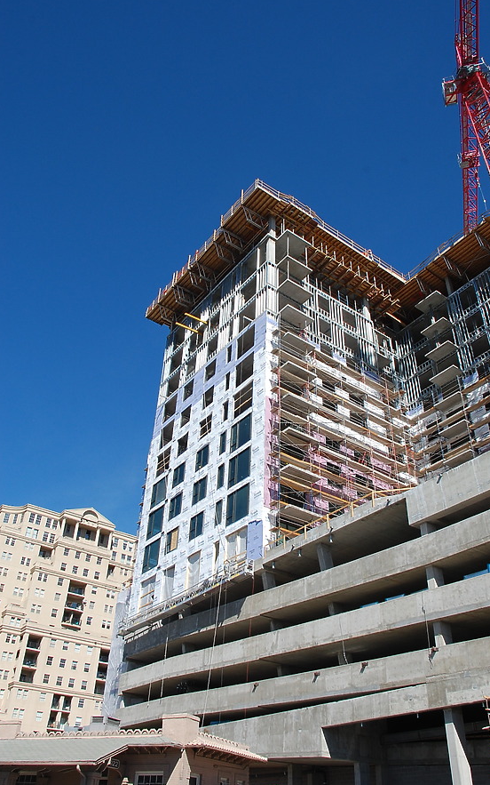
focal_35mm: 28
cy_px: 390
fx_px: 598
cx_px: 256
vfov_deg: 66.5
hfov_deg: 44.5
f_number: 10
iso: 200
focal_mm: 18
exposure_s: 1/250
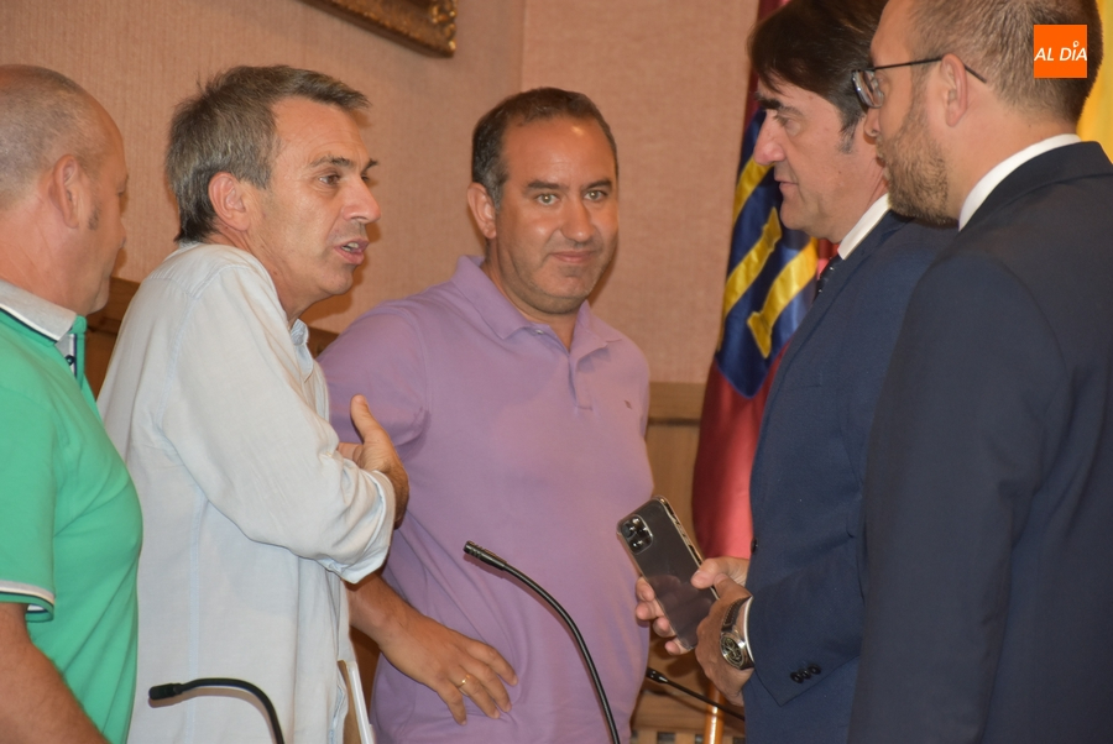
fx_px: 5199
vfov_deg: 8.2
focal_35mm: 168
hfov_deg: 12.2
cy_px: 372
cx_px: 556
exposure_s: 1/60
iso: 1000
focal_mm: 112
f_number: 5.6
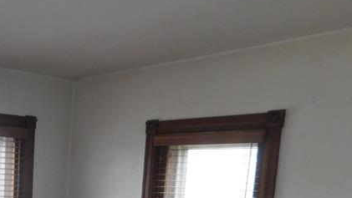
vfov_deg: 17.7
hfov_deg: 30.9
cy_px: 296
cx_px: -28
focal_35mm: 61
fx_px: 569
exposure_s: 1/30
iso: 180
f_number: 3
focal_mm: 4
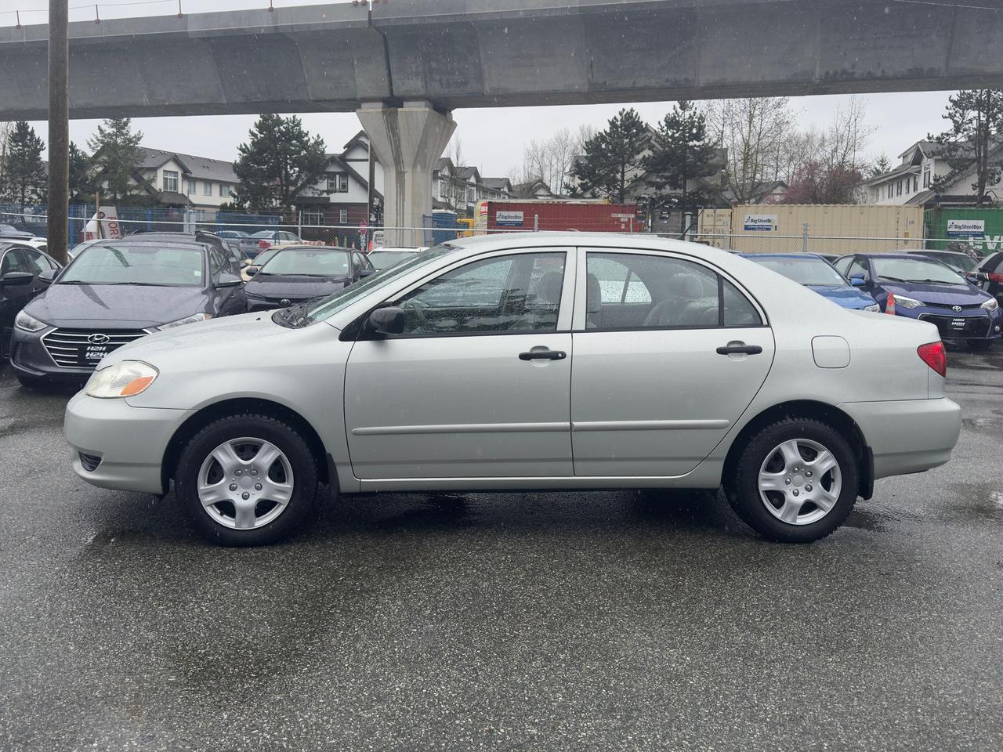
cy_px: 376
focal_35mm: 24
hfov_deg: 71.6
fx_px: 695
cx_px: 502
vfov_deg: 56.8
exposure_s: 1/1233
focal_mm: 6.76
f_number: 1.78
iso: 100
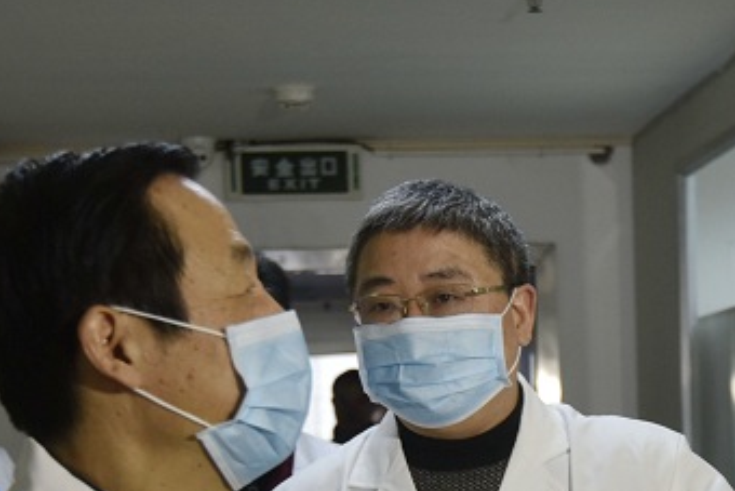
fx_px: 1981
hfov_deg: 20.9
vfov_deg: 13.7
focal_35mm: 97
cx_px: 516
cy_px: 593
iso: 800
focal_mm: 32
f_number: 4.5
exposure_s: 1/80
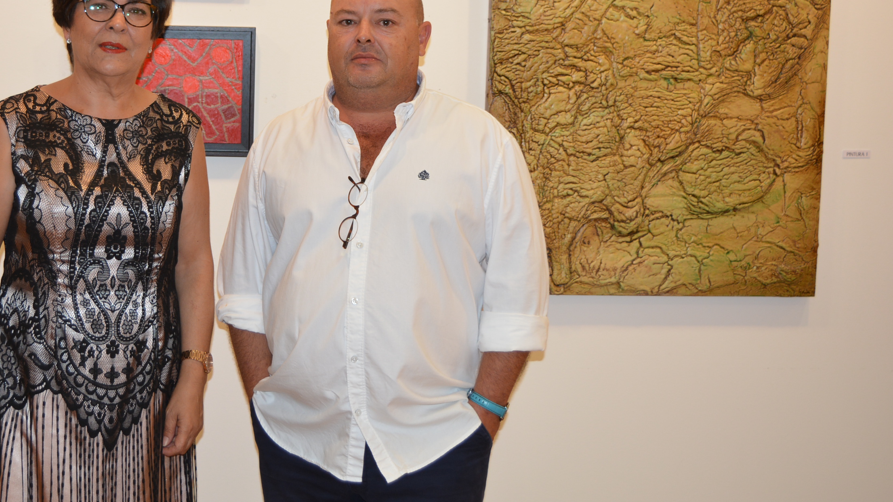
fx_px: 1461
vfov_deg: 19.4
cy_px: 122
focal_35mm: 62
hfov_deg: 33.7
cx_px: 309
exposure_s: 1/100
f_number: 4.2
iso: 400
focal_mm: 29
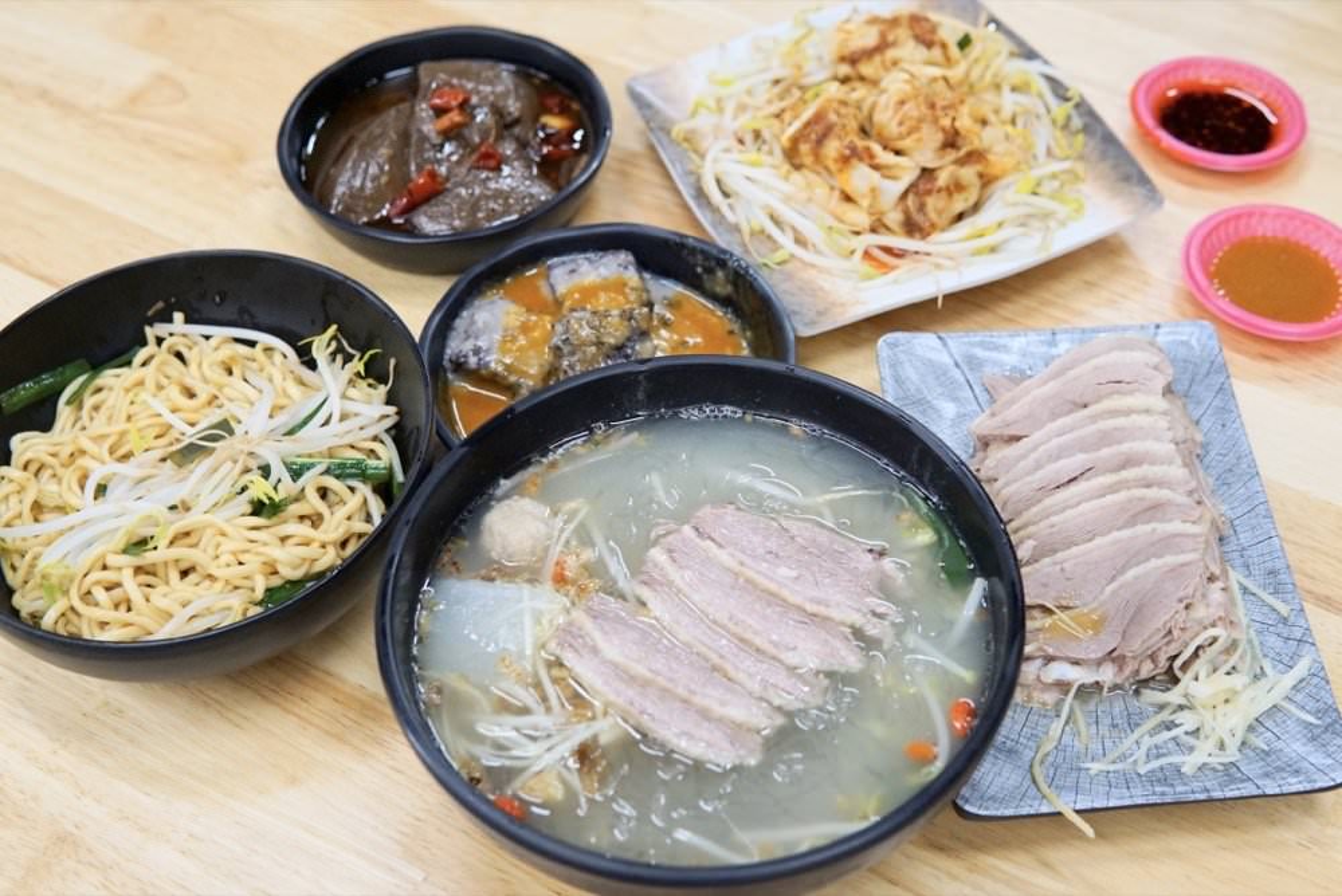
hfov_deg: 43.6
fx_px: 1678
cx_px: 671
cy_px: 448
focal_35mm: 45
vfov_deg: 29.9
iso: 1250
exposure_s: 1/160
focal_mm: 30
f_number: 4
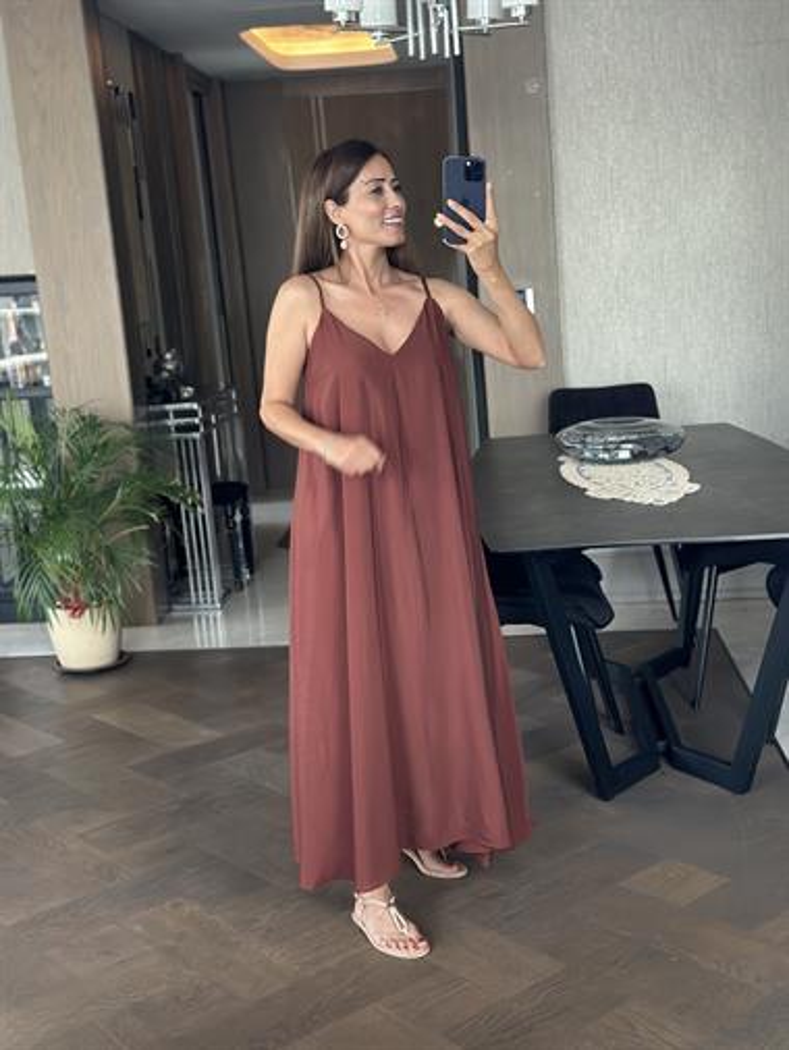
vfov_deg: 39.6
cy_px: 525
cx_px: 394
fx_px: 1458
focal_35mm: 48
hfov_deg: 30.3
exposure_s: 1/55
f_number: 1.78
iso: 320
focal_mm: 6.86
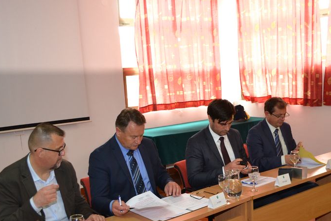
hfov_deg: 39.3
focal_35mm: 50
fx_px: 460
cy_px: 164
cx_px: 206
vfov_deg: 26.7
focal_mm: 22
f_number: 3.8
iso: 1000
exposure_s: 1/60
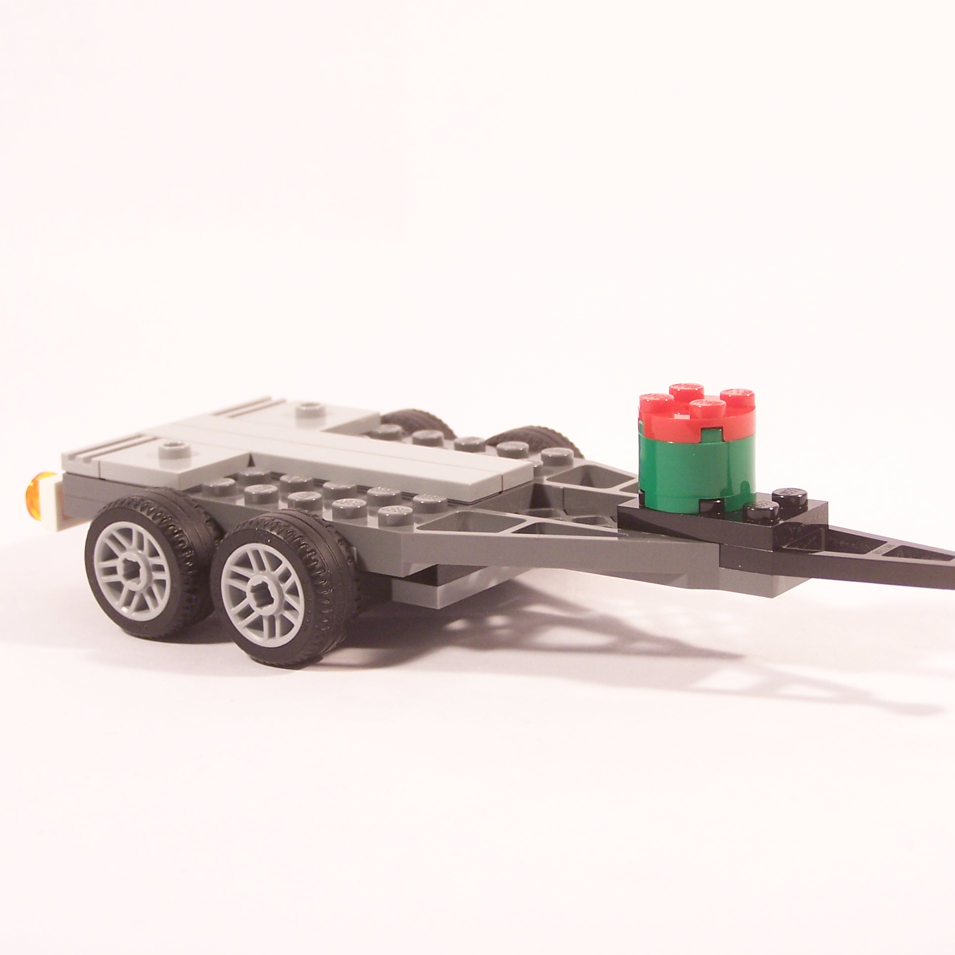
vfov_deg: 21.7
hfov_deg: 21.6
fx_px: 2497
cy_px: 474
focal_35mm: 80
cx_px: 540
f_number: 3.2
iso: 100
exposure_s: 1/15
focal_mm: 11.1
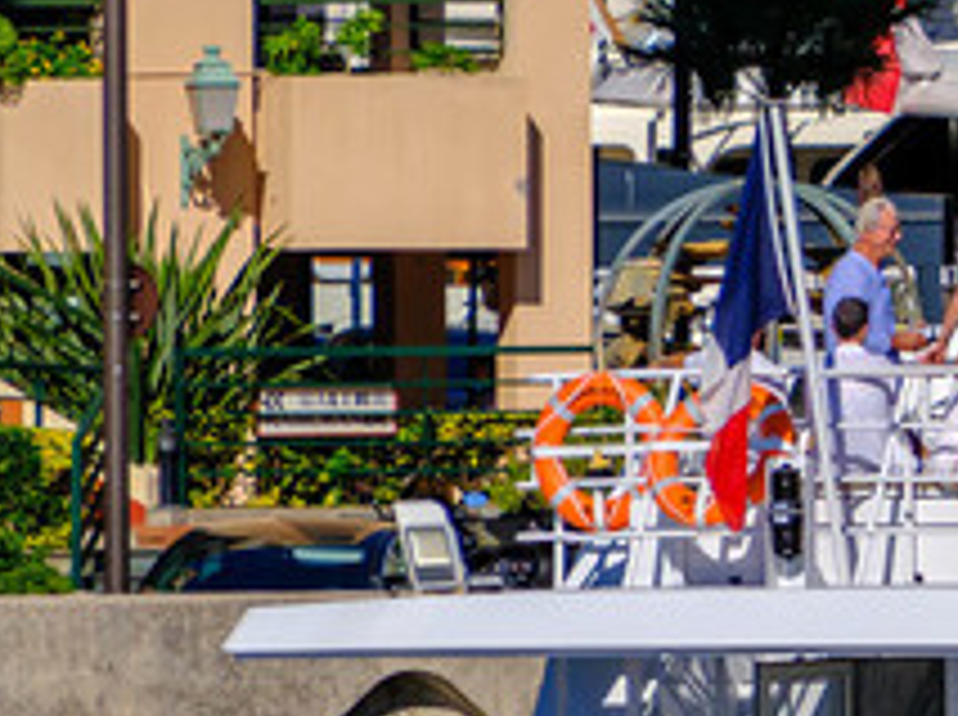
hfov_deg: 1.7
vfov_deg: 1.2
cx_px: 2262
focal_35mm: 1189
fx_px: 32850
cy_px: 221
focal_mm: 200
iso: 320
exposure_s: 1/2000
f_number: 5.6
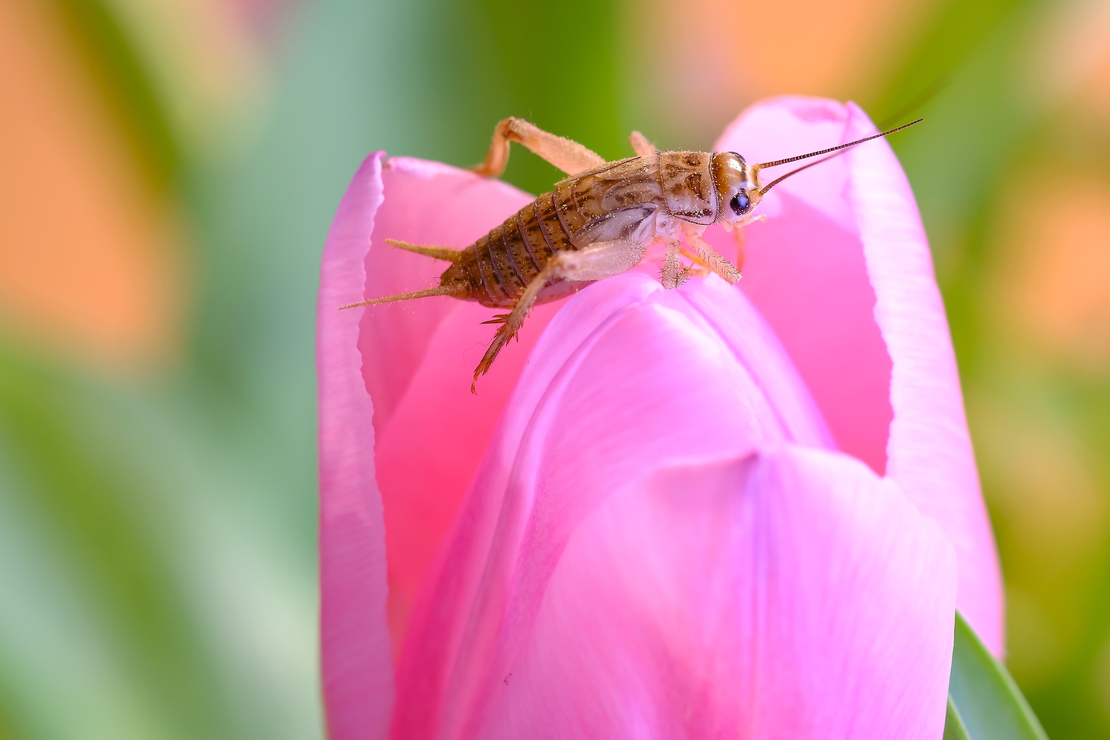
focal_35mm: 90
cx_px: 555
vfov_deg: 15.2
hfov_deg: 22.6
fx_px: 2775
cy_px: 370
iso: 200
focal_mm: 60
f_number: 5.6
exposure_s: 1/1.1
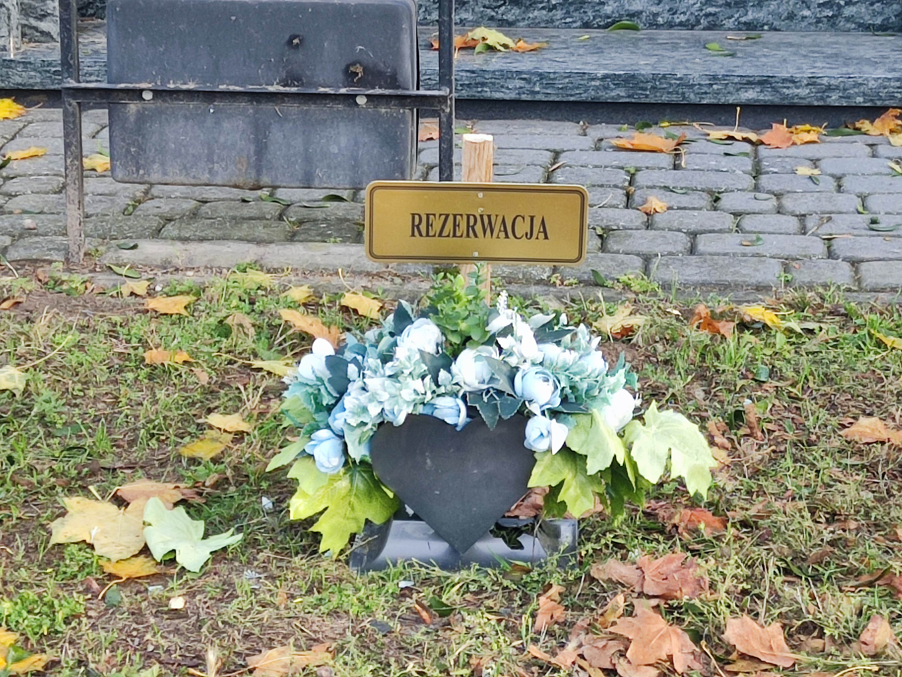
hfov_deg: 17.7
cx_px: 451
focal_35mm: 111
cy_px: 338
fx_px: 2892
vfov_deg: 13.3
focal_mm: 4.71
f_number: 1.79
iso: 71
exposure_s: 1/100
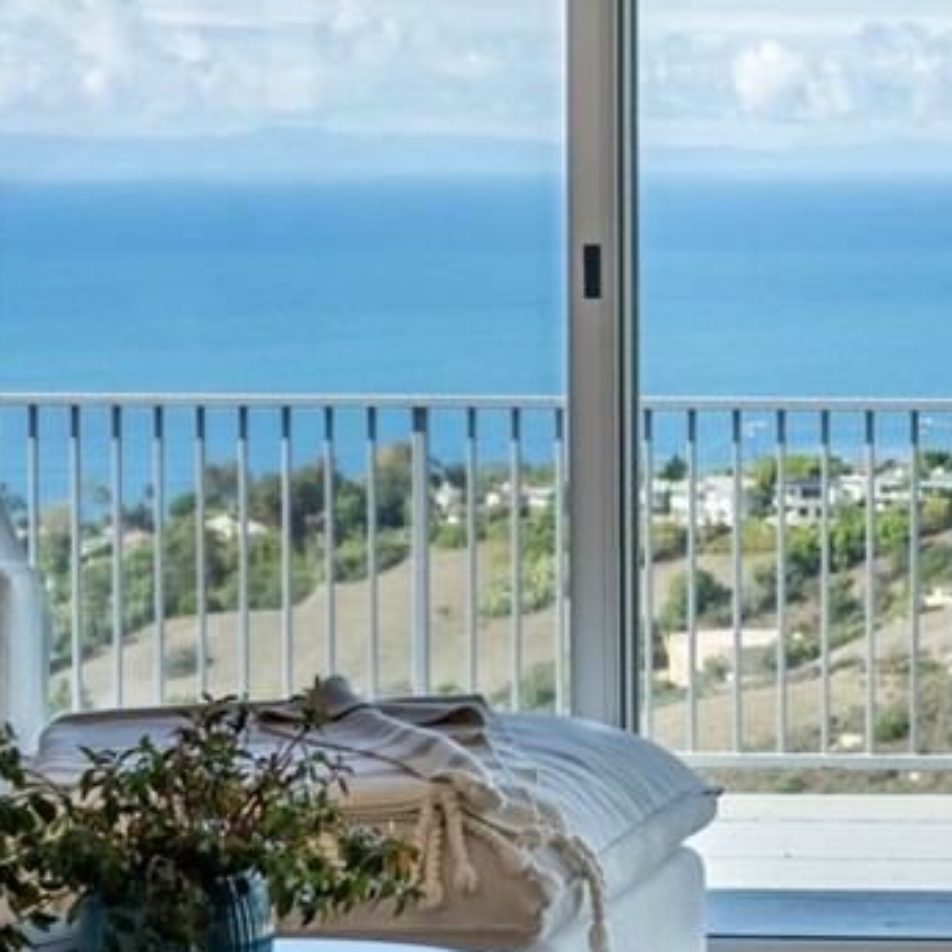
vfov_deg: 14.0
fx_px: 3858
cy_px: 230
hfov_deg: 13.3
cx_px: 1400
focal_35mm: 124
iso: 400
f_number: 5.6
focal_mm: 49
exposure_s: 1/2000
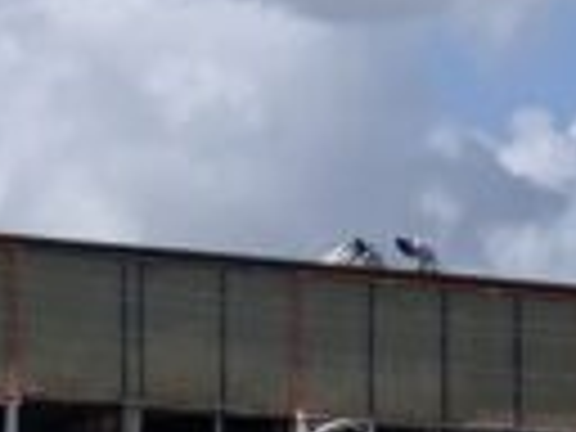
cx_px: -531
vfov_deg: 3.6
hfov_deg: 4.7
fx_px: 6905
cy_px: 230
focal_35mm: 415
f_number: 2.4
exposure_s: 1/1916
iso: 16
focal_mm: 6
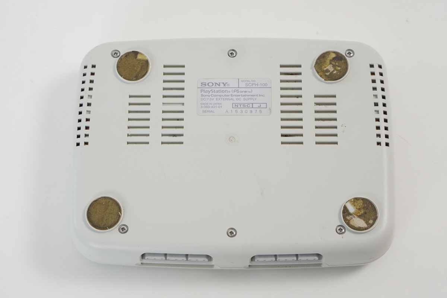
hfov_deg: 27.0
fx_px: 931
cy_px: 149
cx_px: 224
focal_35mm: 75
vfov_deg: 18.2
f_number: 6.3
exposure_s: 1/80
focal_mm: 50
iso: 800
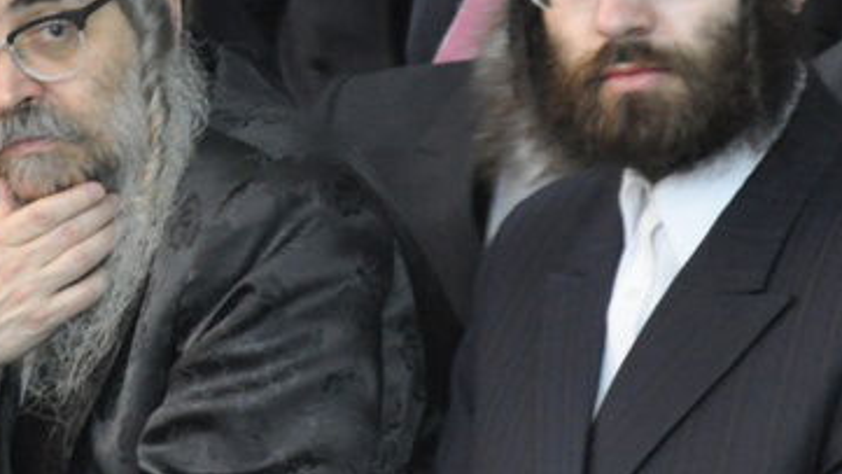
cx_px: 77
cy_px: 170
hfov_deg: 5.7
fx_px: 8450
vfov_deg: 3.2
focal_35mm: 378
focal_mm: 85
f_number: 5.6
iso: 1600
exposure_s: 1/25
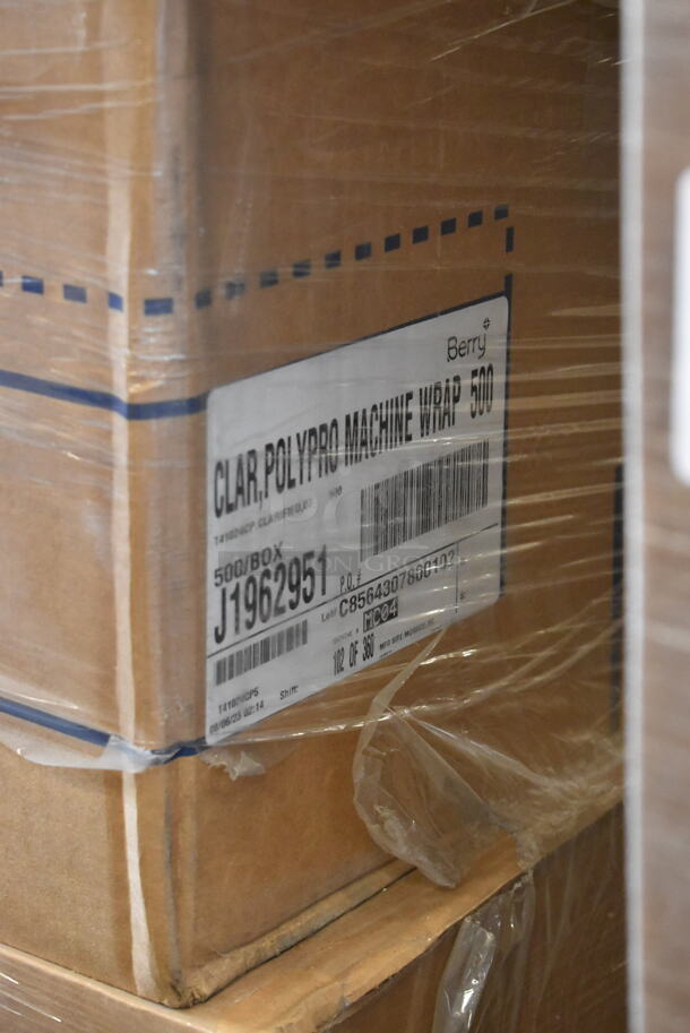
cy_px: 516
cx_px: 345
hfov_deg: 16.6
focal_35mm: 82
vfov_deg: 24.6
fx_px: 2368
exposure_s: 1/125
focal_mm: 55
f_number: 5.6
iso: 5600
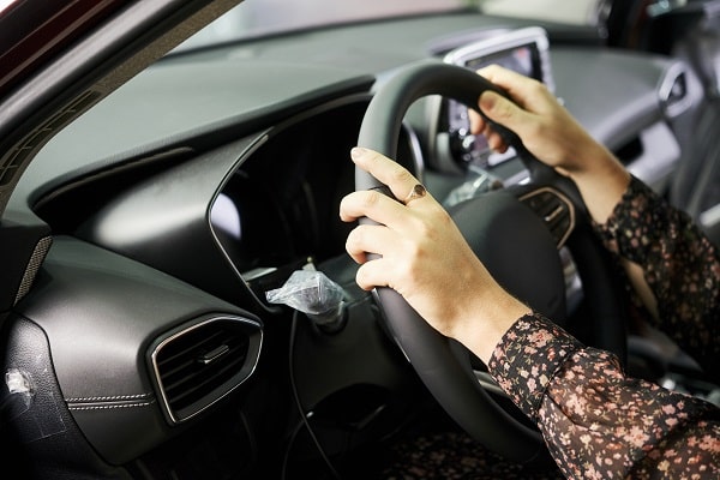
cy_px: 240
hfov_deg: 33.4
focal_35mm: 60
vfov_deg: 22.6
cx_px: 360
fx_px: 1200
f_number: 4
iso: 500
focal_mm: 60
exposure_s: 1/100
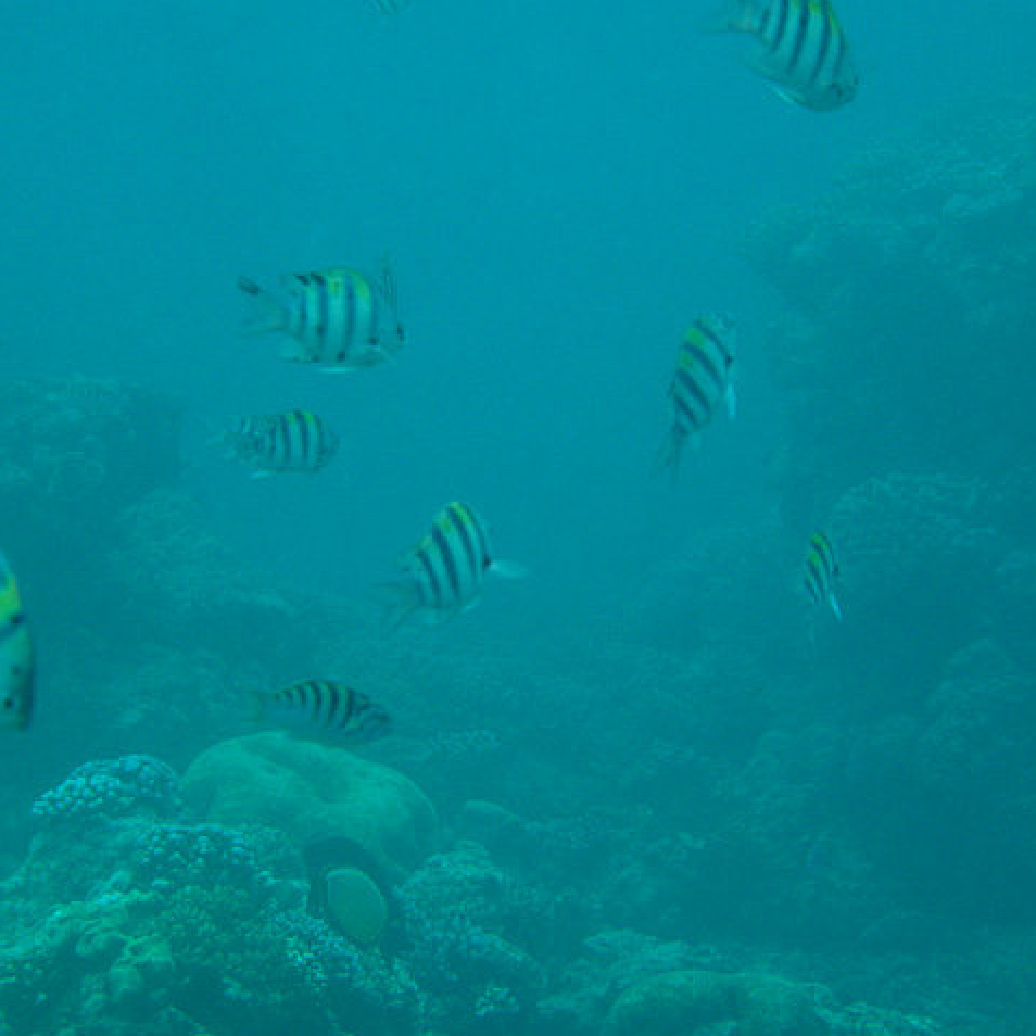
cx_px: 519
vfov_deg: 14.4
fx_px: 4097
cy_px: 519
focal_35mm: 121
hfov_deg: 14.4
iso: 100
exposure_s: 1/200
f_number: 5.1
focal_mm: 18.2
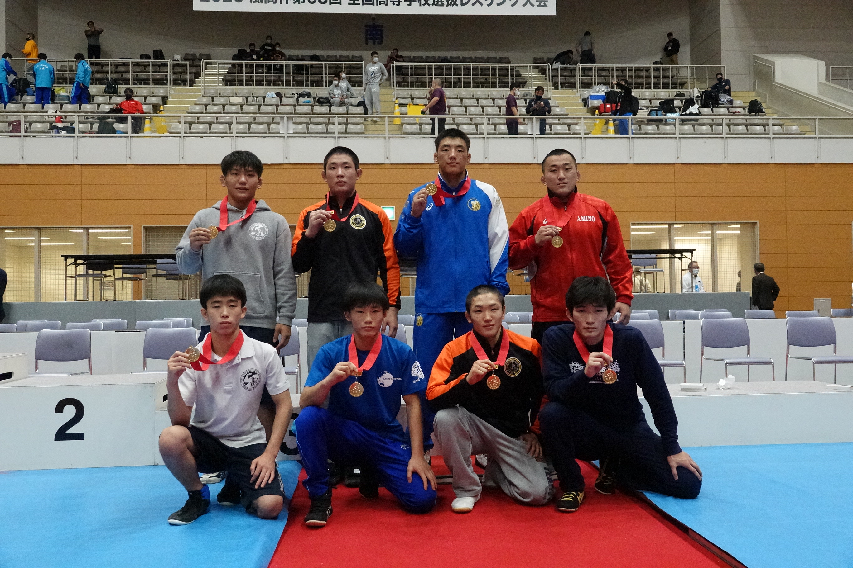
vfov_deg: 42.3
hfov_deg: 60.3
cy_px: 284
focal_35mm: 31
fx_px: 734
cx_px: 426
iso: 5000
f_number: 3.2
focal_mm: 11.51
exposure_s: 1/400
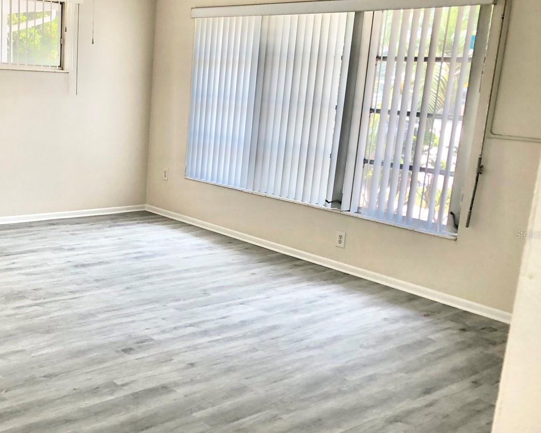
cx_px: 148
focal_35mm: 42
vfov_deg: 35.7
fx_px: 673
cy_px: 234
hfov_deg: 42.7
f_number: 1.8
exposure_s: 1/120
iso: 64
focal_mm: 3.99
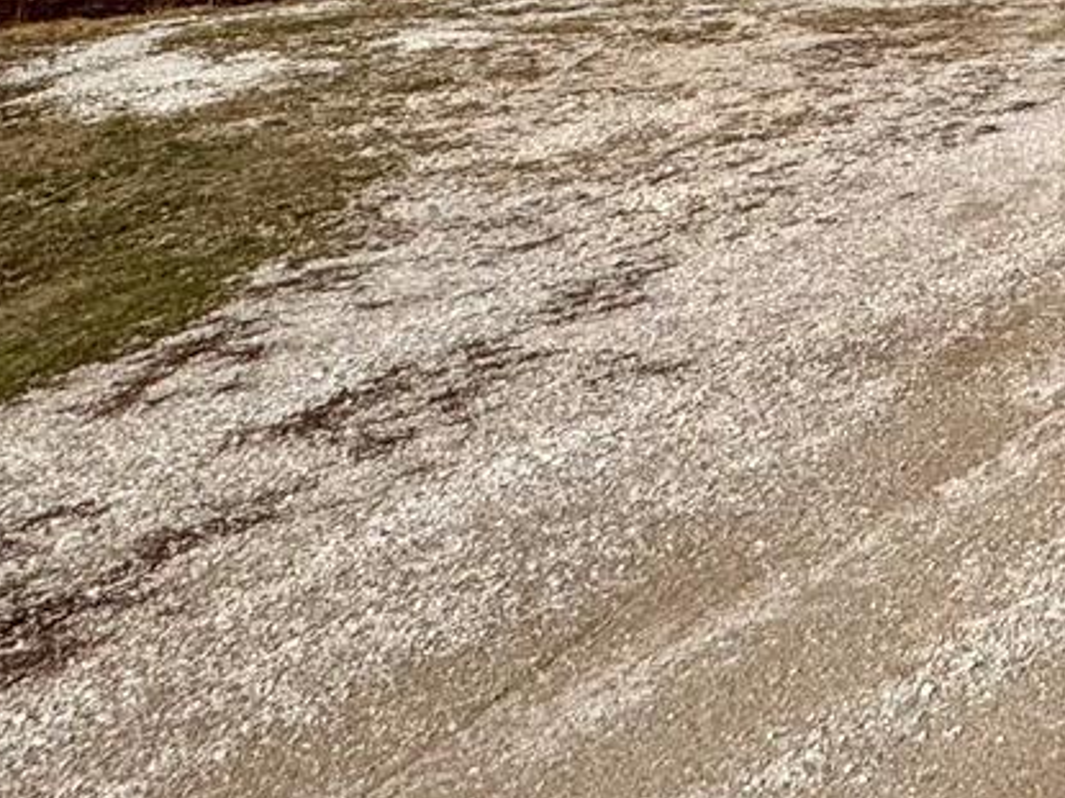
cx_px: 1725
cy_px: -423
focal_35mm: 54
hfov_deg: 24.4
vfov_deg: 22.0
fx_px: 1661
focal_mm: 2.22
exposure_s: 1/3106
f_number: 2.2
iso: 40
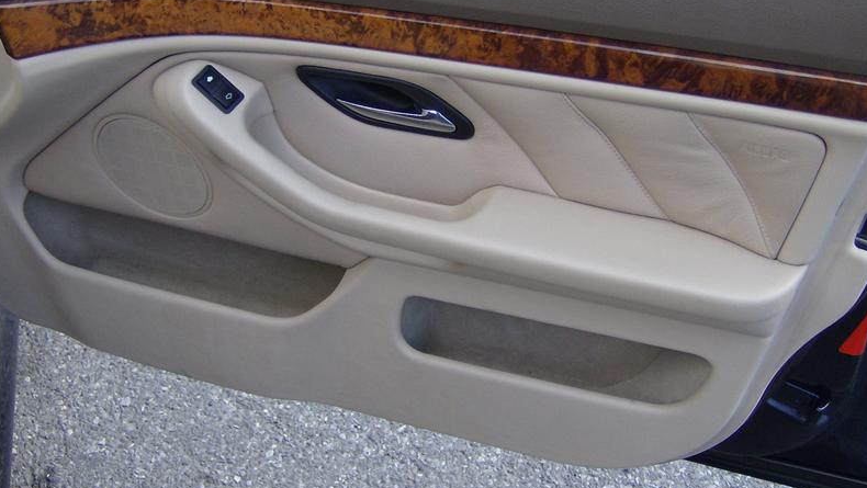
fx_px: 1173
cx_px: 435
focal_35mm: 51
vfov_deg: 23.5
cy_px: 188
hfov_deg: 40.6
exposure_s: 1/207
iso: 100
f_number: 2.8
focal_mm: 6
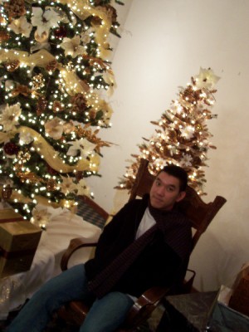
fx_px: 355
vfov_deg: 50.1
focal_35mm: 37
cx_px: 124
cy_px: 166
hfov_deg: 38.7
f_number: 2.8
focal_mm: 5.6
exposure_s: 1/10
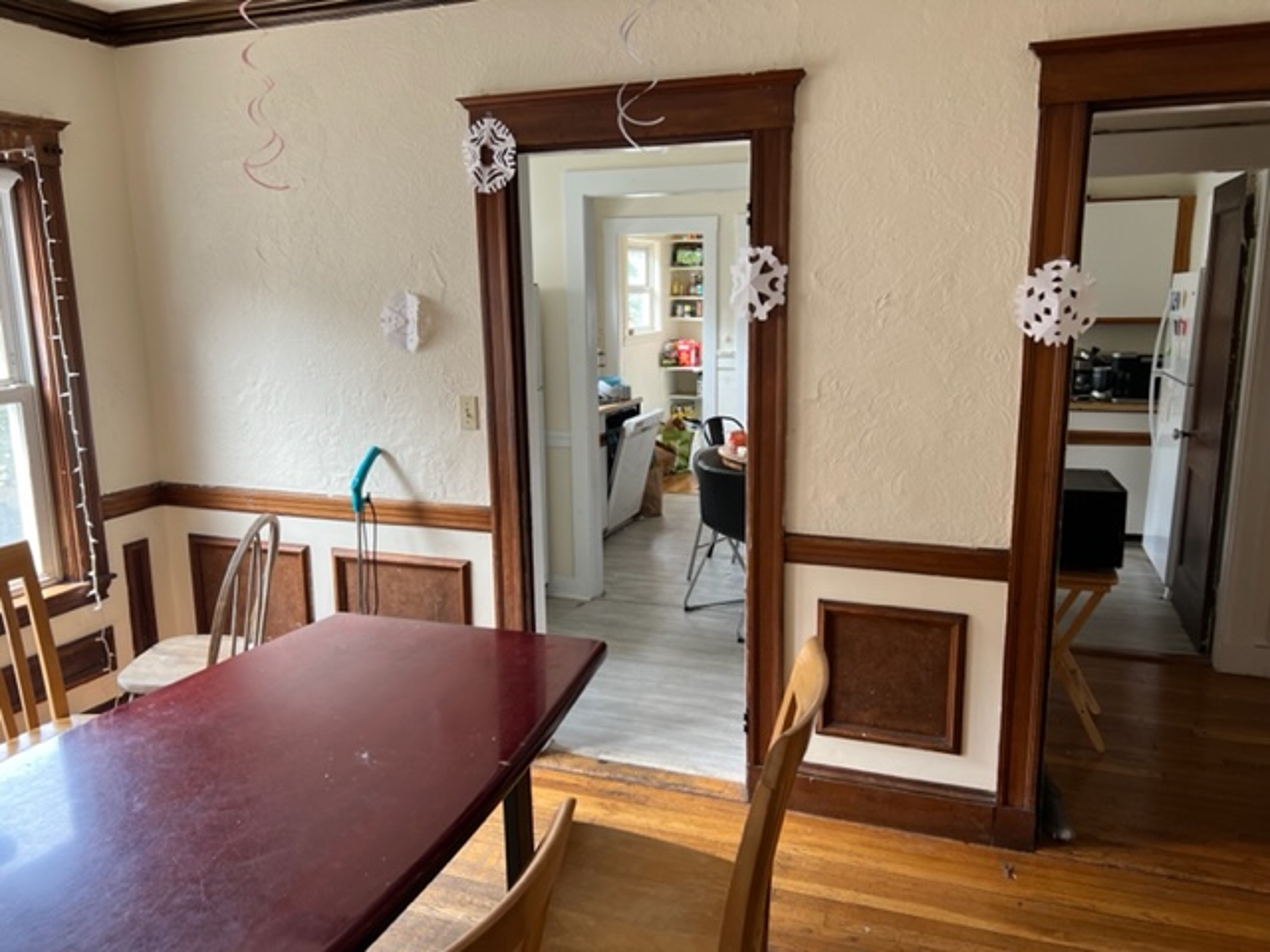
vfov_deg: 53.1
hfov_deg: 67.3
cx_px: 635
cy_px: 476
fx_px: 954
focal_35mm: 26
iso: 80
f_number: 1.5
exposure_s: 1/121
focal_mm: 5.7
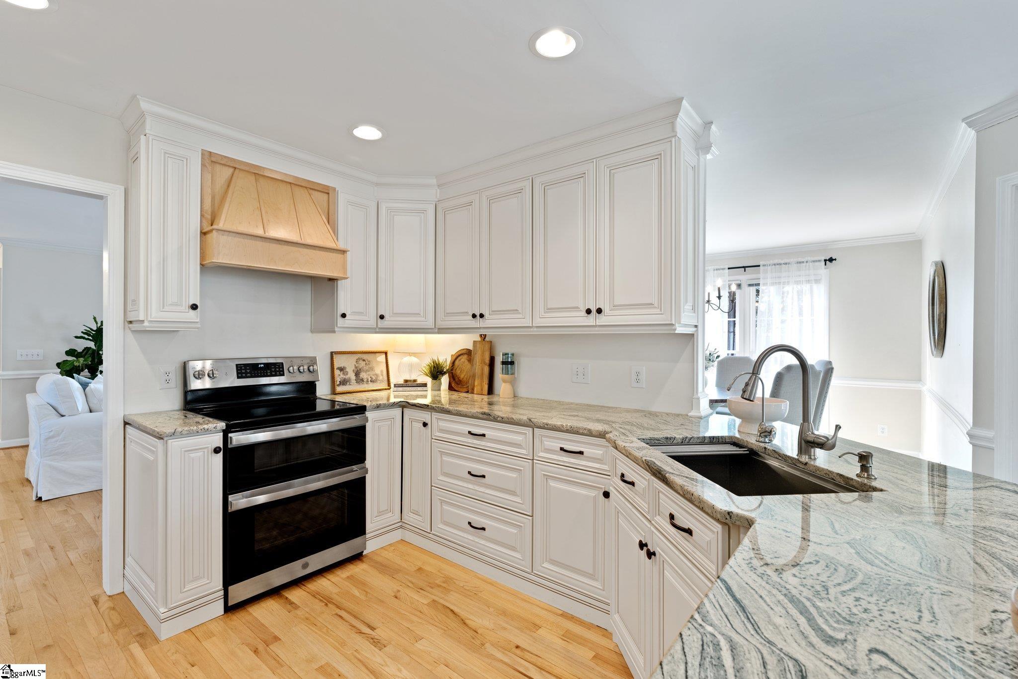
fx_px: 452
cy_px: 340
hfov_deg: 96.7
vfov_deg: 73.7
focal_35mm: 16
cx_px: 509
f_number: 9
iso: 200
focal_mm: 16
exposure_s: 1/2
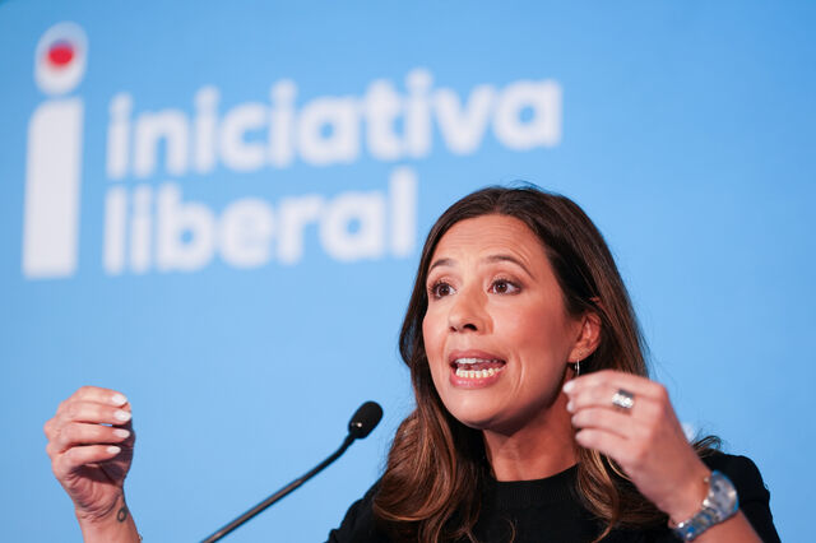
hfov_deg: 13.1
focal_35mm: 157
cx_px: 408
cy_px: 272
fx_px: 3557
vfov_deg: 8.7
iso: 640
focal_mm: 157
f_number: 2.8
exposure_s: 1/200
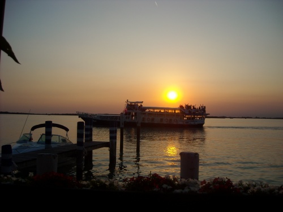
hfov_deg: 52.6
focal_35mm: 35
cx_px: 142
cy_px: 106
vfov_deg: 40.7
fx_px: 286
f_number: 5.6
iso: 64
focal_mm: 5.7
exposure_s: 1/337
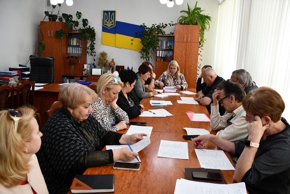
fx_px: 218
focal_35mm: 27
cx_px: 145
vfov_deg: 47.9
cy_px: 97
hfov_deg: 67.4
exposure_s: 1/200
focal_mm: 18
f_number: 3.5
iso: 800
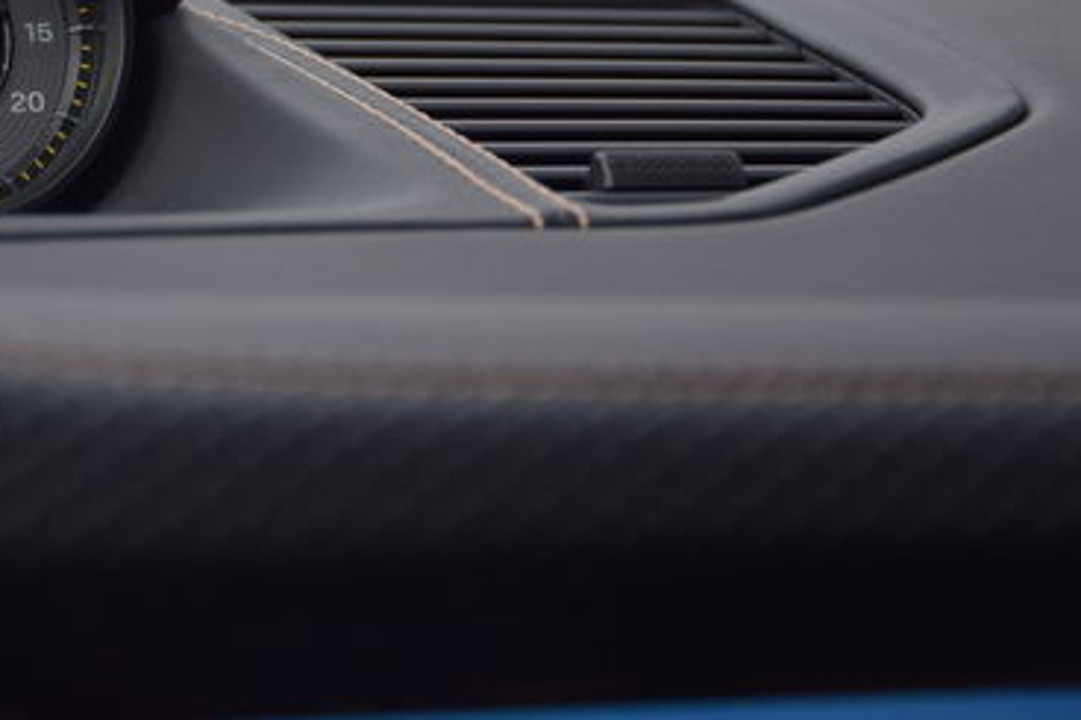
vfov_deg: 6.2
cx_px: -21
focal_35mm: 219
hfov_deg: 9.3
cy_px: -9
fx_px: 6573
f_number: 5.6
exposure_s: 1/500
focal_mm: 70
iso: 220
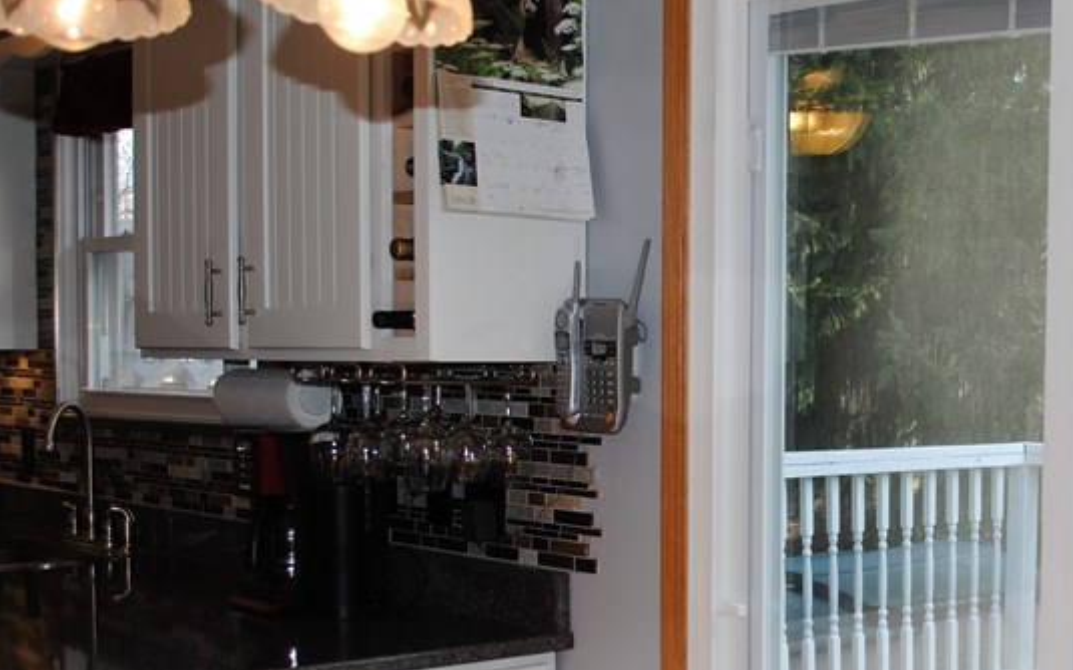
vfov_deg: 20.8
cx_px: 922
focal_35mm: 62
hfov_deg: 31.7
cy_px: 465
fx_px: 1812
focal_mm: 20
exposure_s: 1/125
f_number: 3.8
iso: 140
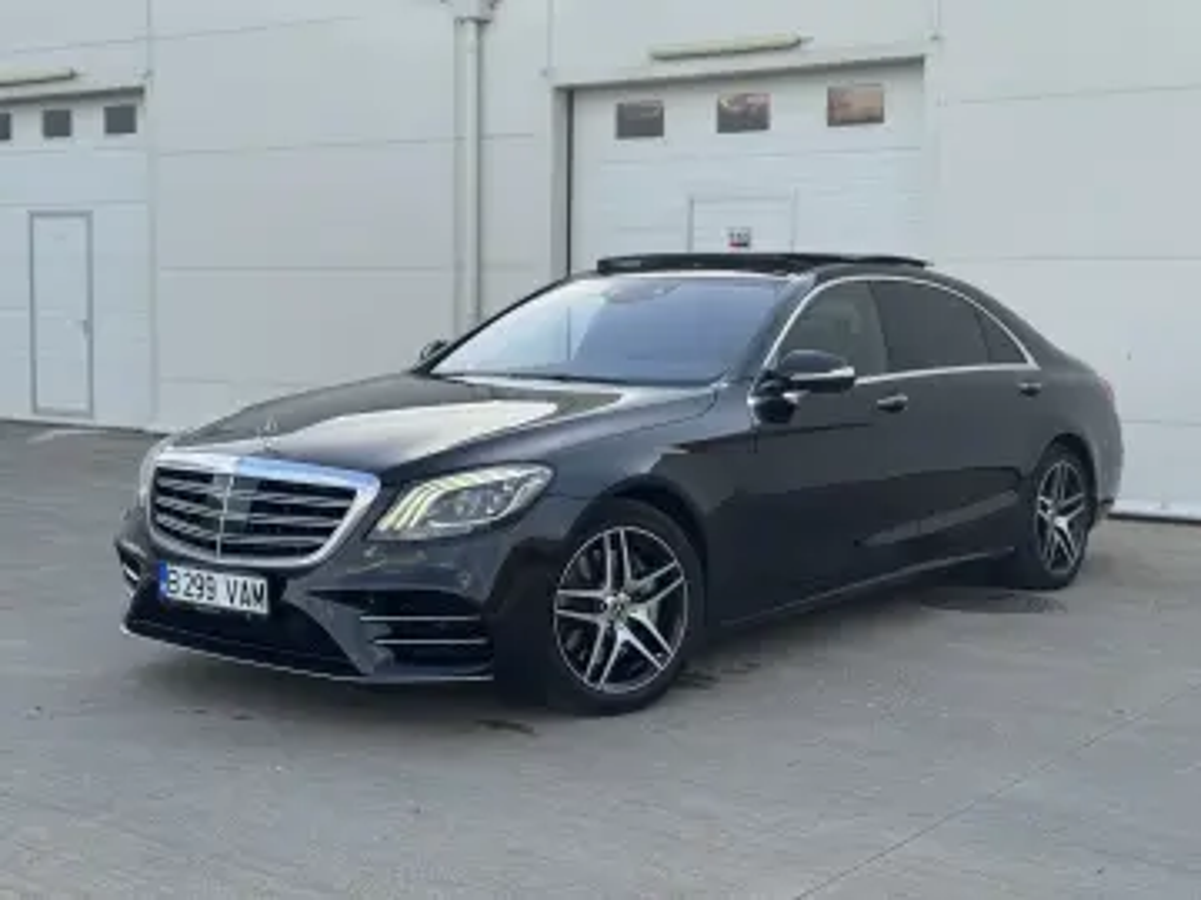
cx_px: 600
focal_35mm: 48
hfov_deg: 39.7
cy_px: 450
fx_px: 1665
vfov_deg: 30.3
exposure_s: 1/499
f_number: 1.78
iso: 64
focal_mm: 6.76
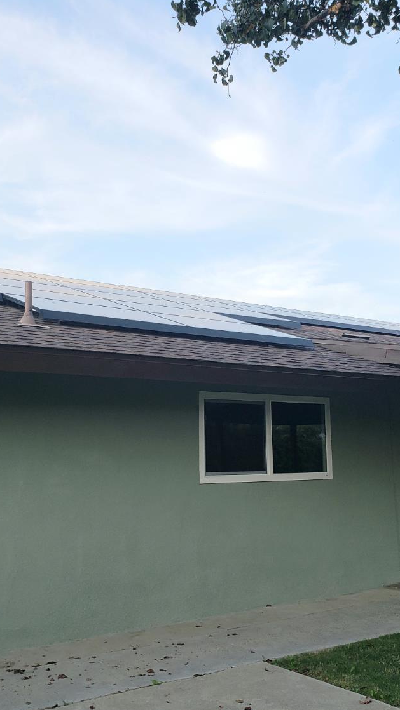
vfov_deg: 52.8
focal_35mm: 38
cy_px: 355
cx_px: 174
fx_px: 716
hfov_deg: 31.2
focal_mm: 4.3
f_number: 2.4
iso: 50
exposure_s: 1/559
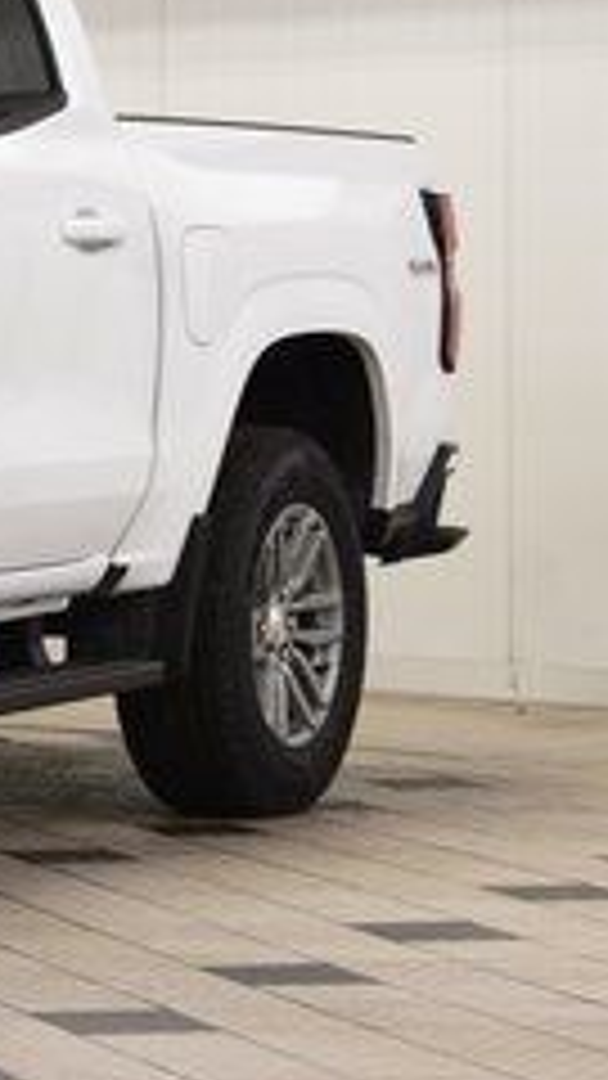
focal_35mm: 159
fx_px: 4557
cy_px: 353
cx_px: -752
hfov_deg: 7.2
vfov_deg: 13.5
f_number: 7.1
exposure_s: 1/30
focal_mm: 38
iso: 720
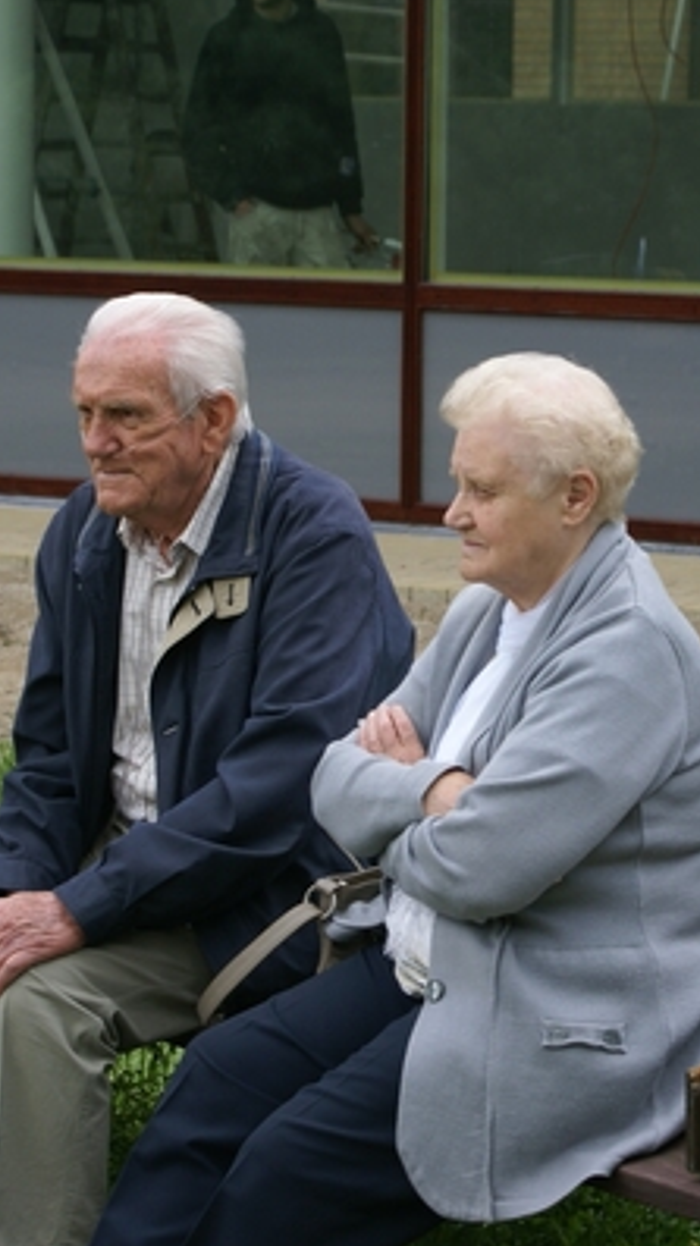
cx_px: 493
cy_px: 621
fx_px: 3528
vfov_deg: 20.0
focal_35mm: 107
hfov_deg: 11.3
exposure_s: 1/125
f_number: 5.6
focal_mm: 45
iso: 100
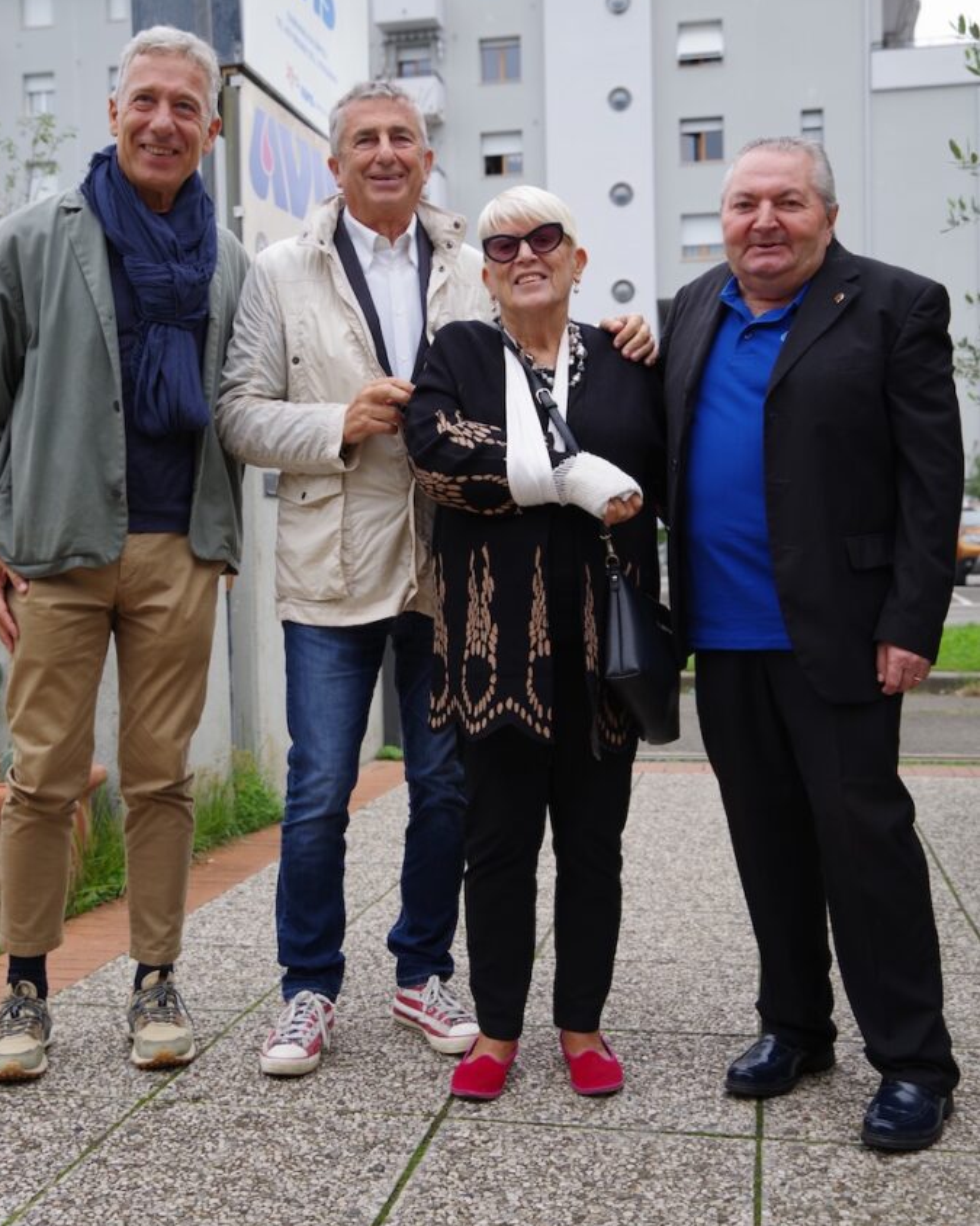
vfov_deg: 44.8
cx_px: 486
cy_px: 565
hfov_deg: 36.5
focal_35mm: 41
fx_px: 1487
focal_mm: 36
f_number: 4.5
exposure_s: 1/125
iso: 200
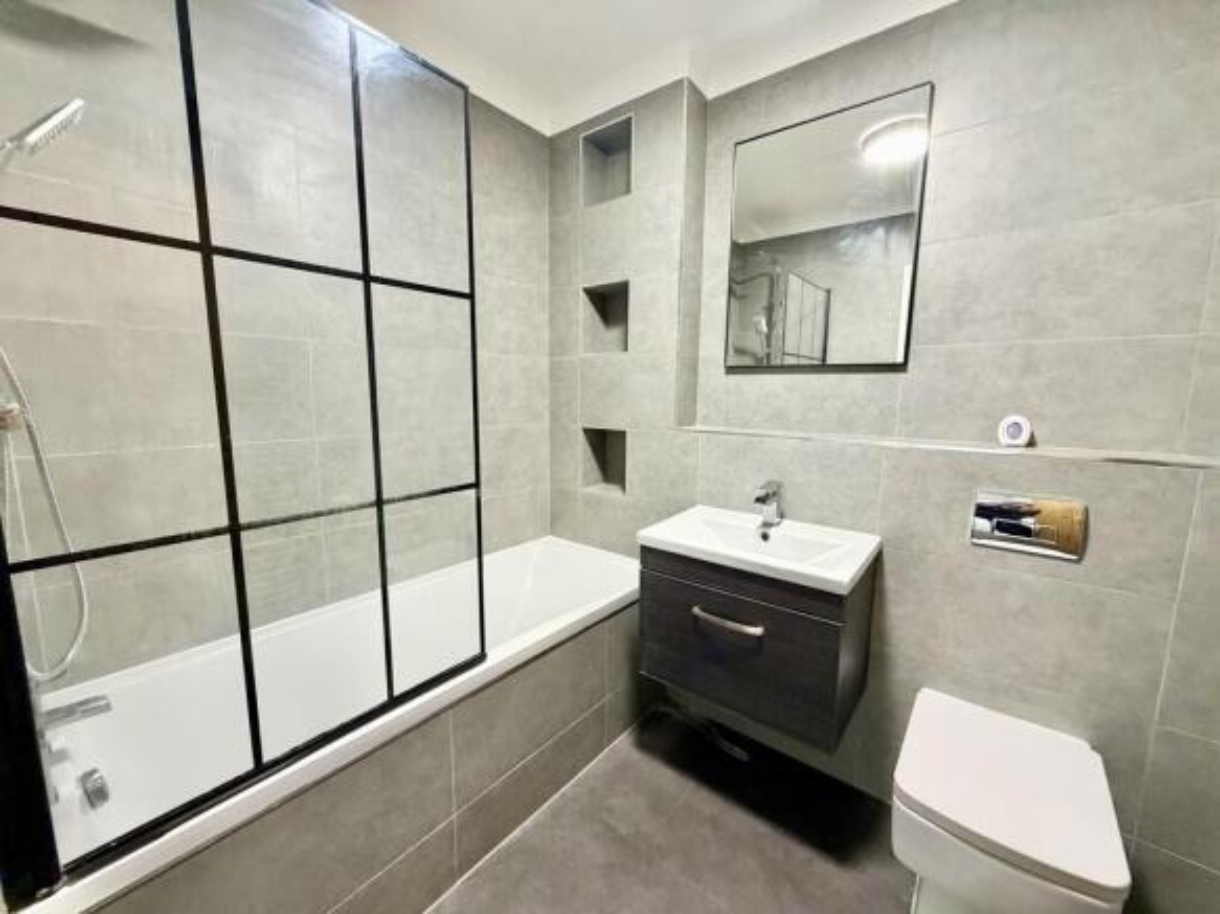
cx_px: 610
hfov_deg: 102.1
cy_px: 457
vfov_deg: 85.7
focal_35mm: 14
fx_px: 493
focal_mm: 2.22
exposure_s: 1/50
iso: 400
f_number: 2.2
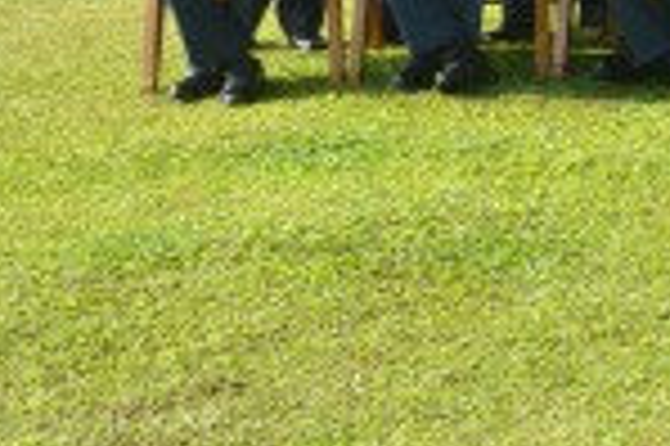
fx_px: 2696
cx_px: 1300
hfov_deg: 12.6
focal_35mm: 145
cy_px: -228
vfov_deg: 9.2
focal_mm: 24
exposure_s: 1/125
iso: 400
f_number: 11
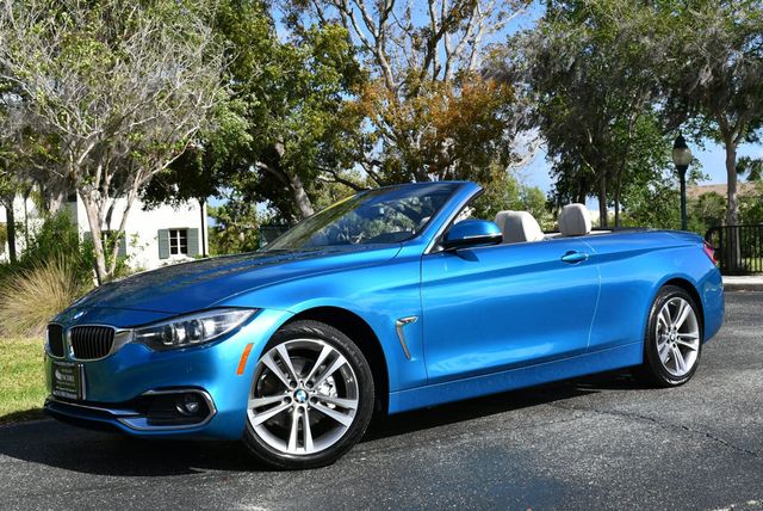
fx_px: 933
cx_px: 382
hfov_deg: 44.5
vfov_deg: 30.6
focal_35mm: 44
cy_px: 256
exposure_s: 1/250
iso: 100
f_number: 8
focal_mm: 22
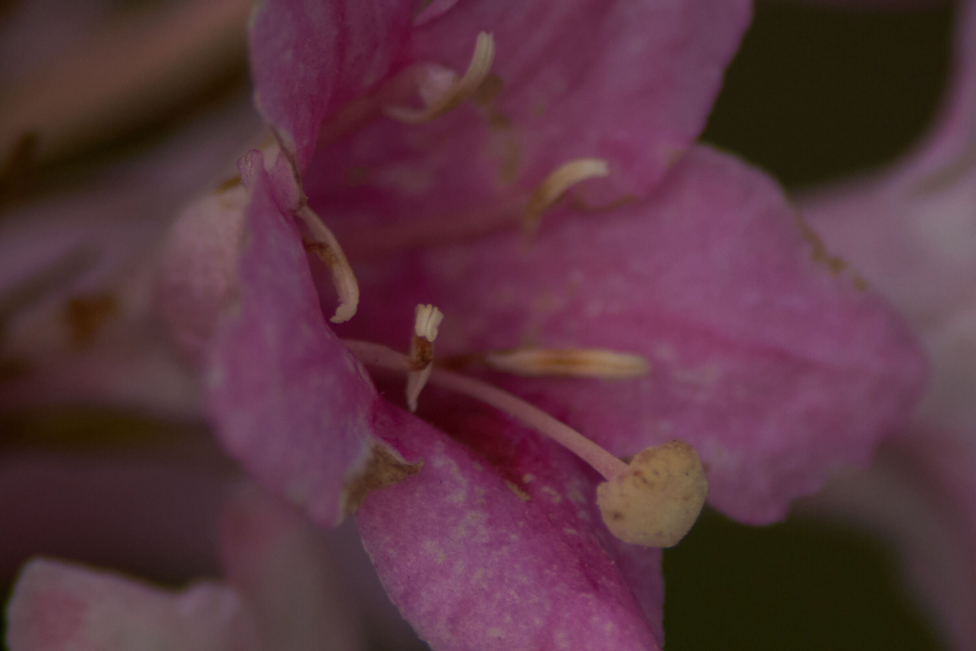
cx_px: 488
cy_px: 326
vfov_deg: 1.5
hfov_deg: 2.3
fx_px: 24398
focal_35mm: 900
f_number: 11
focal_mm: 600
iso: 800
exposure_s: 1/800
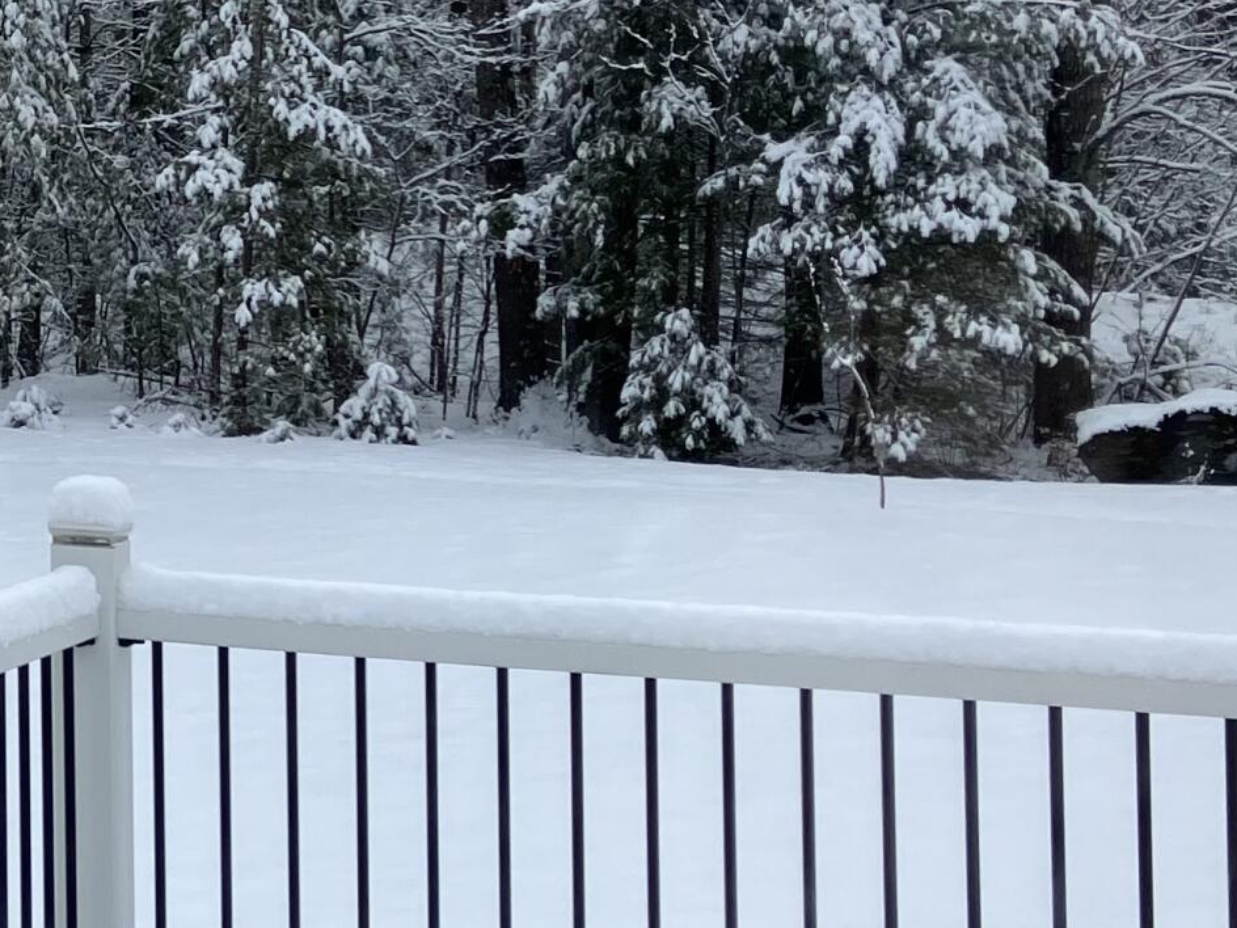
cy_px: 87
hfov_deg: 19.4
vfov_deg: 16.4
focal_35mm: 89
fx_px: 3180
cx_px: -583
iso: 32
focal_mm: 3.99
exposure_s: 1/506
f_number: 1.8
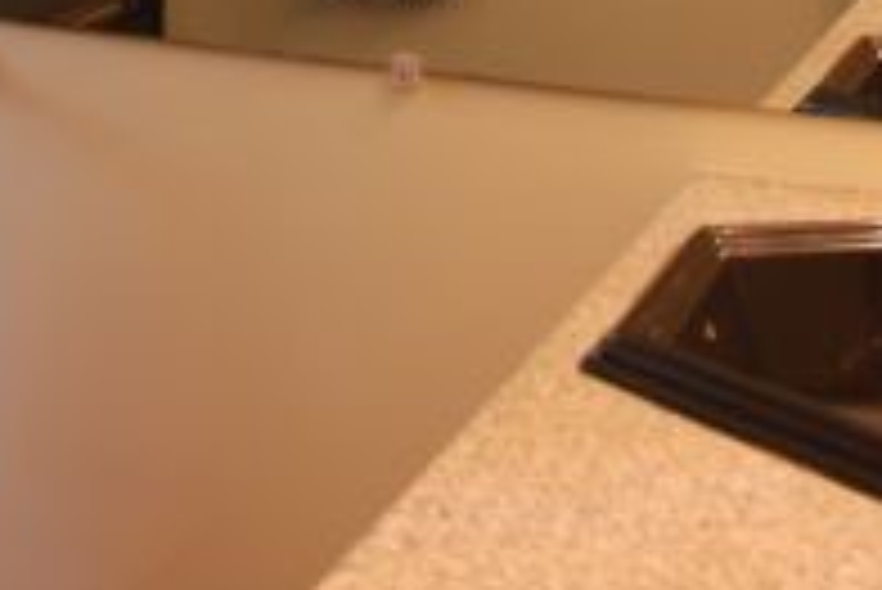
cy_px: -360
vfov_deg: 14.3
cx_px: 320
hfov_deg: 23.0
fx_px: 2158
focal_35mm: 88
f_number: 3.5
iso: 250
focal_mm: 18
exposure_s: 1/15
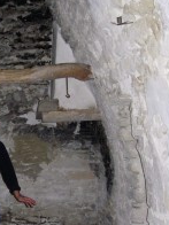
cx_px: 6
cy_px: 124
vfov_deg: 21.1
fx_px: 605
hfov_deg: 15.6
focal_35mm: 93
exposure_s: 1/148
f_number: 2.8
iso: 183
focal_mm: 7.8
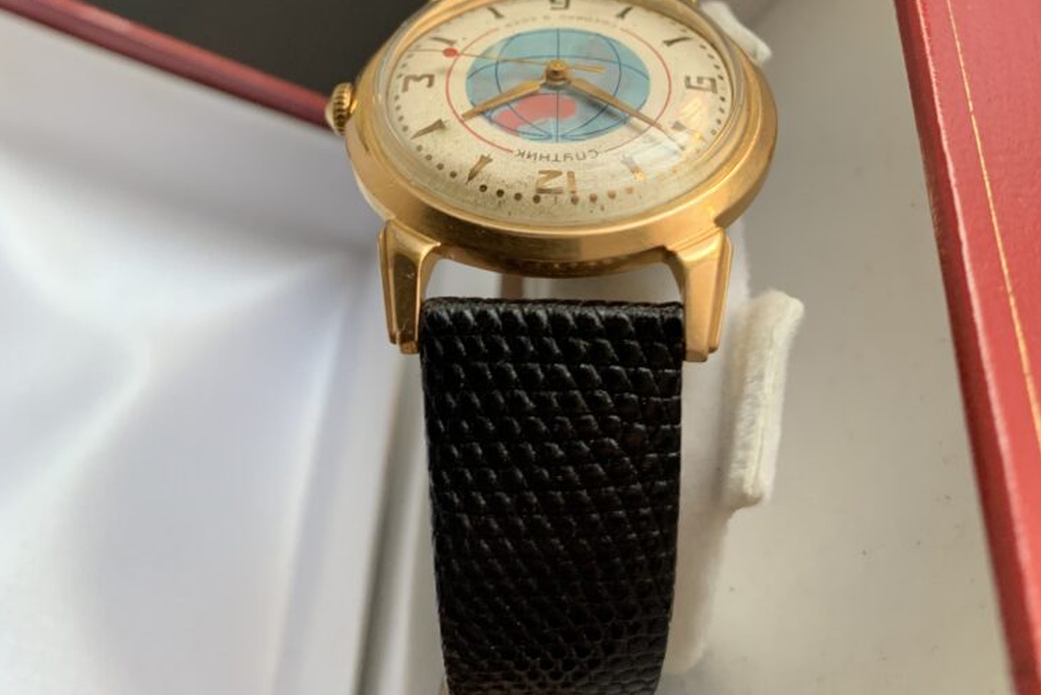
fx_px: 1070
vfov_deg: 34.0
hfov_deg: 51.9
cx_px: 508
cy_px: 71
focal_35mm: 37
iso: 200
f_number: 1.8
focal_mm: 4.25
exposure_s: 1/60
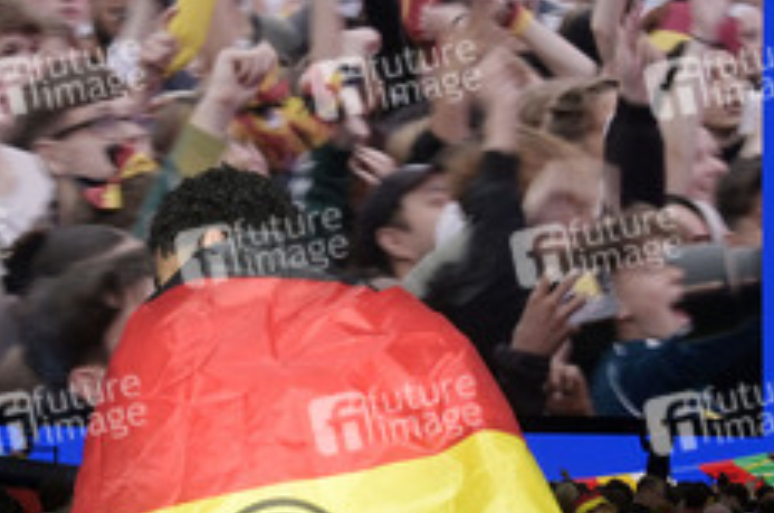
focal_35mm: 90
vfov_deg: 15.1
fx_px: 1931
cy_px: 332
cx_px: 307
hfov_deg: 22.6
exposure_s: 1/250
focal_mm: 46
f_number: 18
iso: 2500
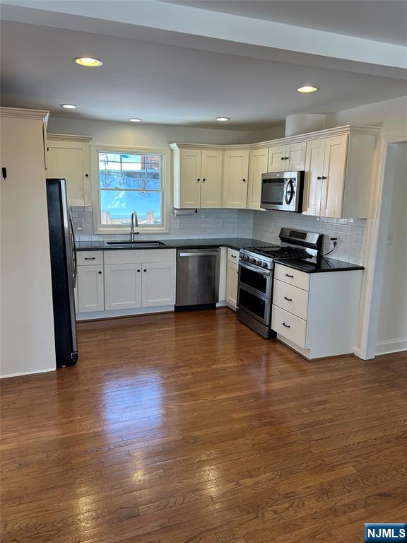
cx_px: 204
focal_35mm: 26
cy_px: 272
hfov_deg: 53.1
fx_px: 408
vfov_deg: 67.3
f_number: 1.5
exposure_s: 1/120
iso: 64
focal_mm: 5.7
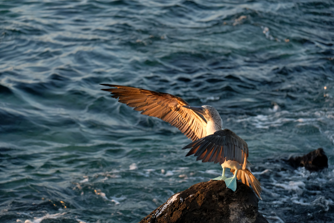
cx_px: 167
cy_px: 112
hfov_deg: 11.9
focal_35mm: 173
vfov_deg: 7.9
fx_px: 1605
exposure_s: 1/1600
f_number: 4.6
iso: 3200
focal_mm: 115.3
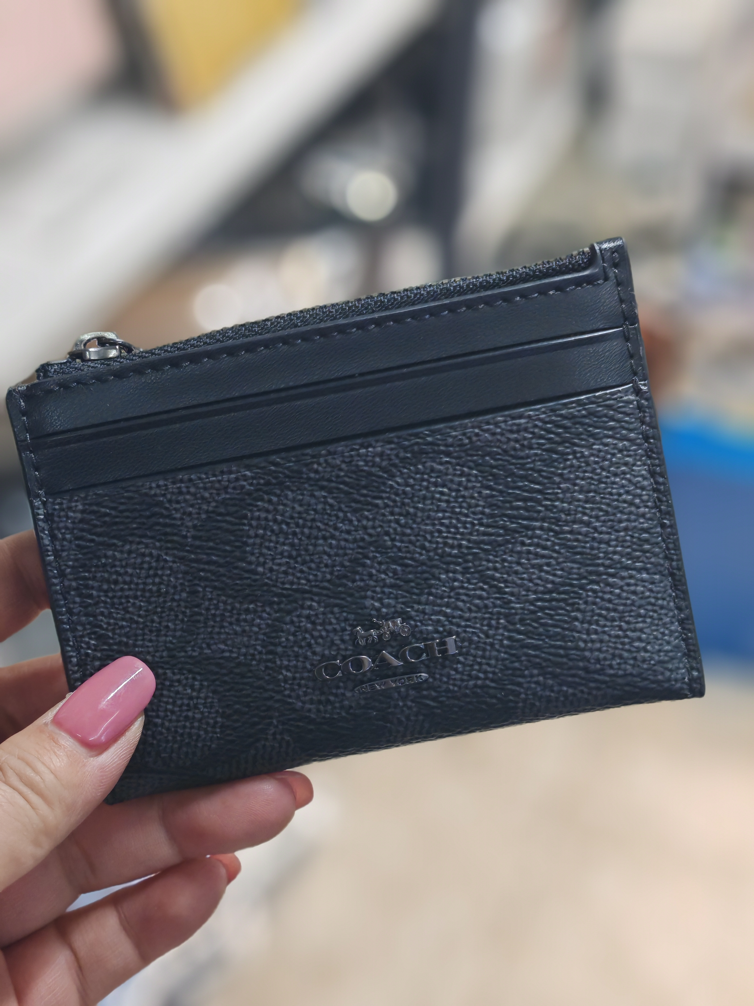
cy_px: 503
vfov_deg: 38.2
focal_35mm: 50
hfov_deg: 29.1
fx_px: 1452
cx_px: 377
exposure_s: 1/100
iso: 160
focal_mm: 5.3
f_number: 2.4
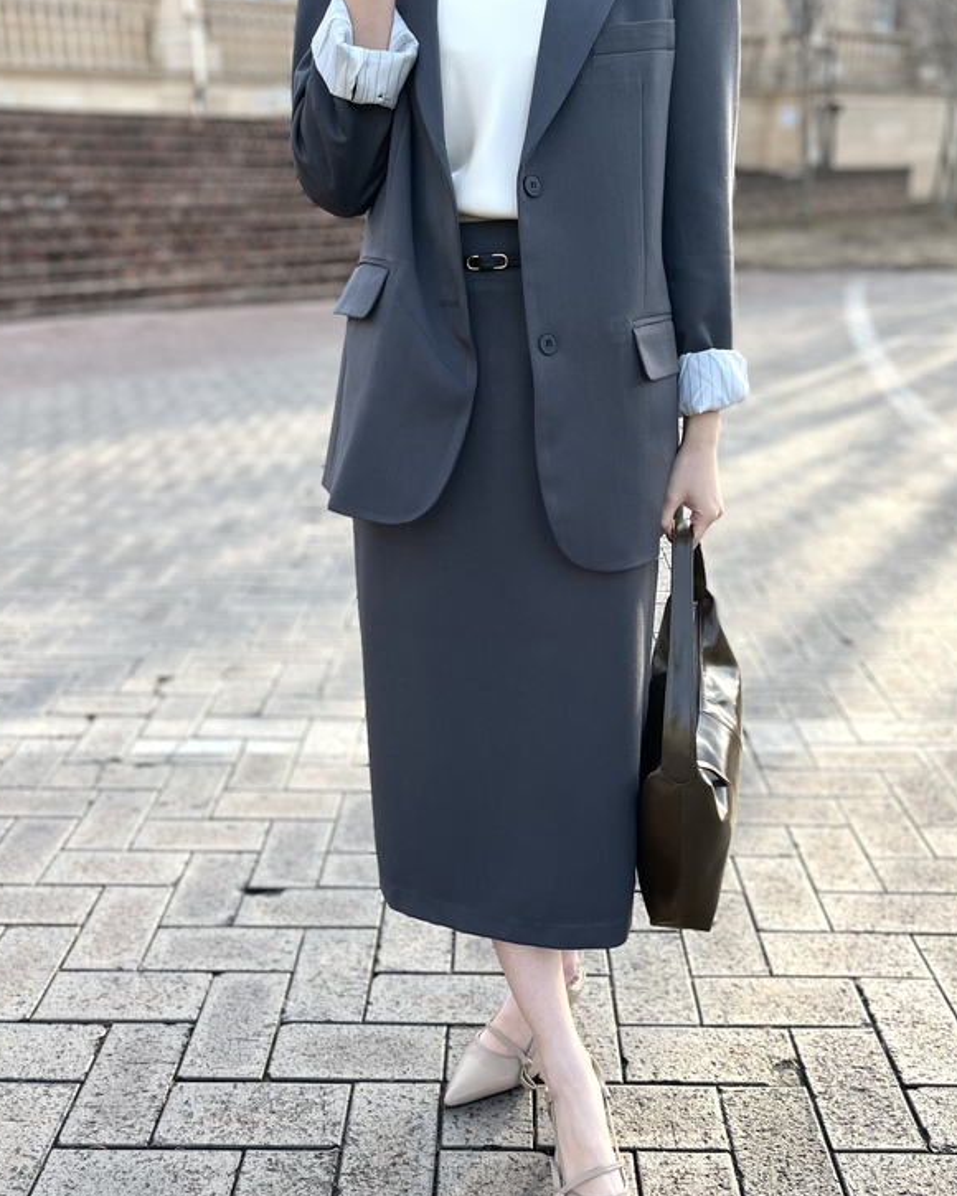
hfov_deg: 42.2
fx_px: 1239
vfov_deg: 51.5
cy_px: 579
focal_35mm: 35
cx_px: 464
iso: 50
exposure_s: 1/388
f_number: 1.6
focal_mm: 5.1
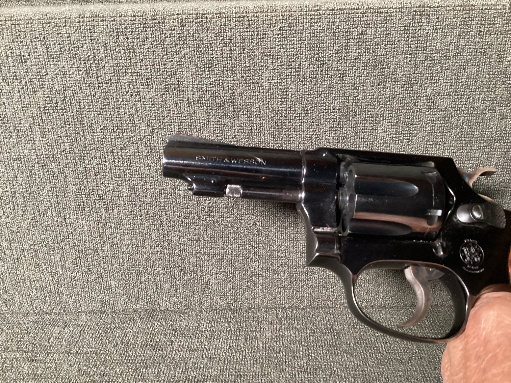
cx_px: 256
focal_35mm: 31
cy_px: 192
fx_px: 458
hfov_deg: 58.3
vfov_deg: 45.4
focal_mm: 3.3
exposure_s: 1/40
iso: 400
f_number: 2.4
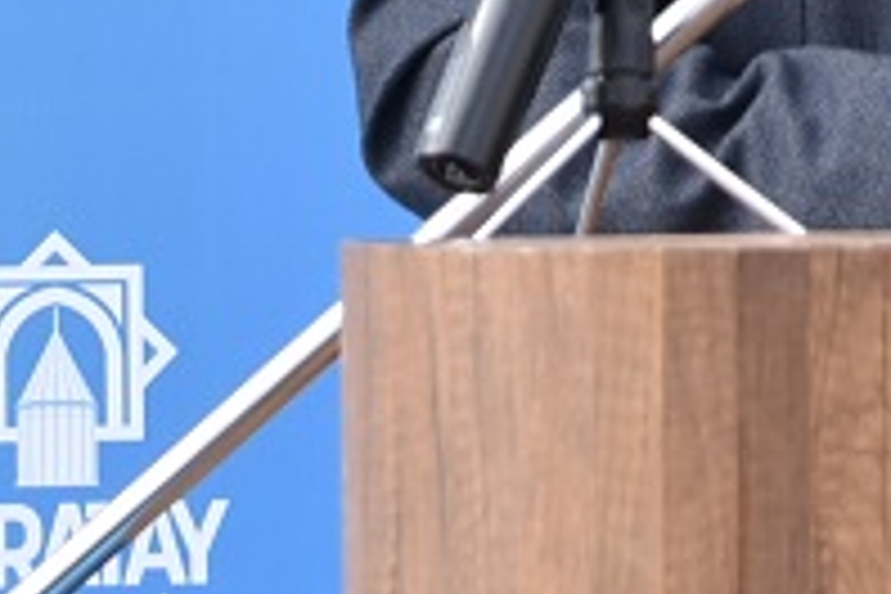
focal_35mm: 363
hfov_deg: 5.6
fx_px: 8984
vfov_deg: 3.7
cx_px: 1377
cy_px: -1042
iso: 100
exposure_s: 1/200
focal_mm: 48
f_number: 5.6
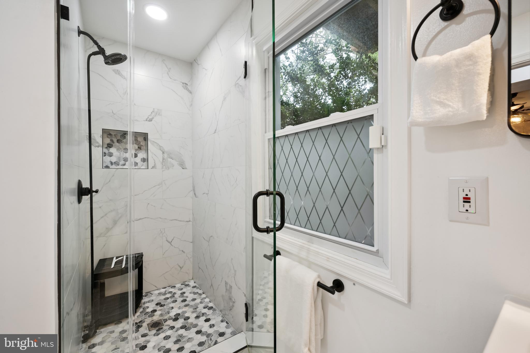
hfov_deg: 104.3
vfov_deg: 81.2
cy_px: 176
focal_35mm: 14
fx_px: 206
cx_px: 265
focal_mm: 14
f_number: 9
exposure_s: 1/10
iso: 200
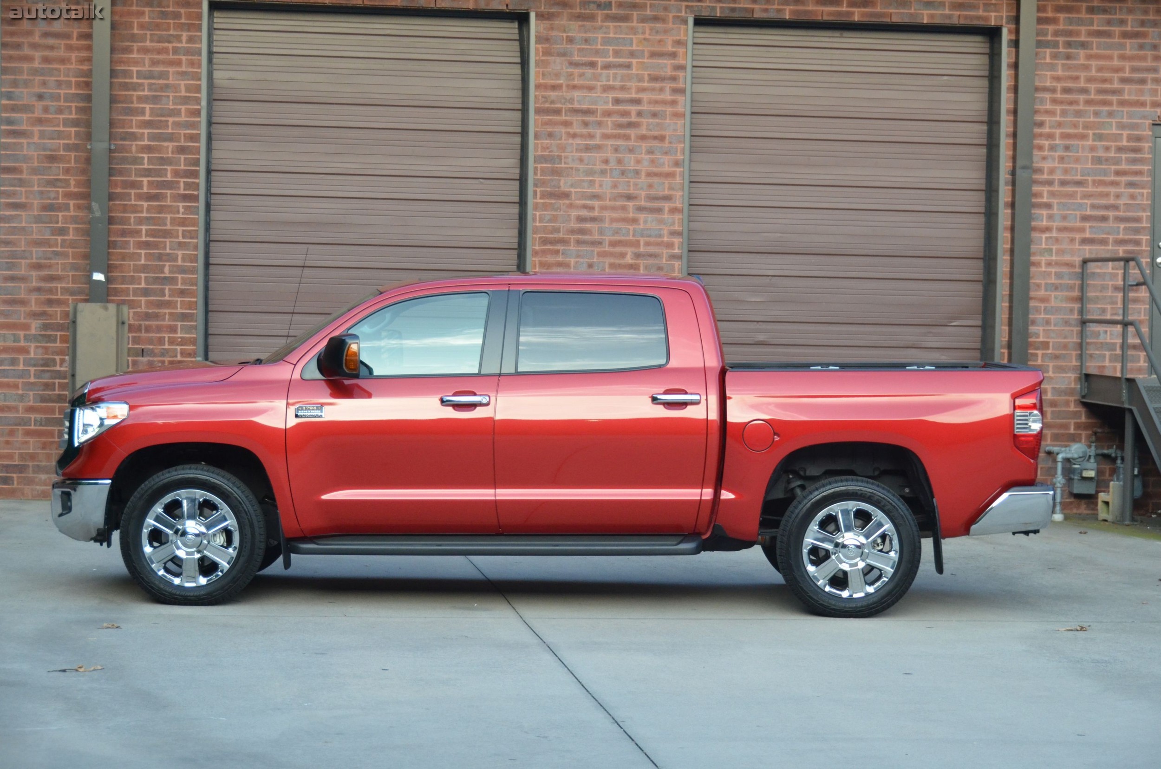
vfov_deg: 16.2
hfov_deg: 24.2
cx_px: 580
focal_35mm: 84
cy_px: 384
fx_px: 2703
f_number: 4.8
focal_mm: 56
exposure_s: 1/500
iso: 1400
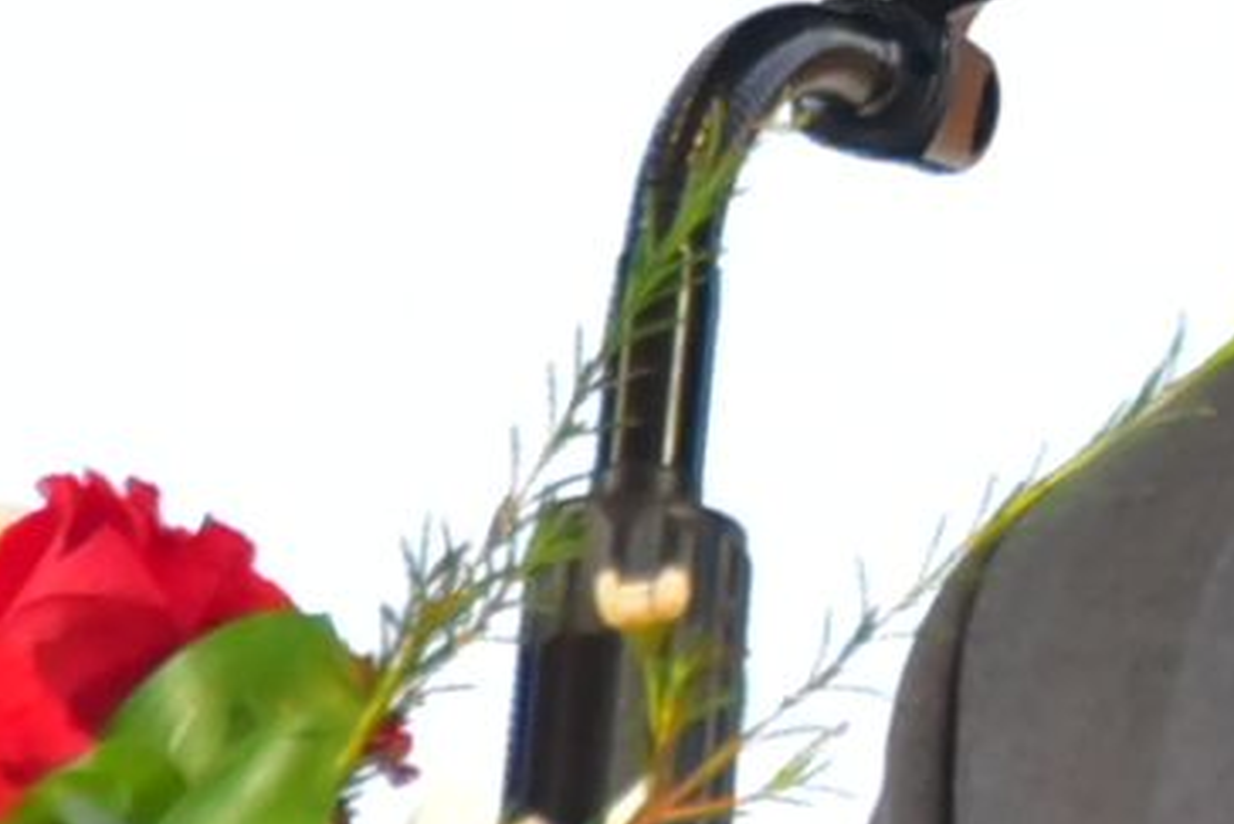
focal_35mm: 1716
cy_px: 273
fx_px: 58841
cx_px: 1658
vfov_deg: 0.8
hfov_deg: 1.2
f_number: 6.3
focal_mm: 250
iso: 5000
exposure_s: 1/200
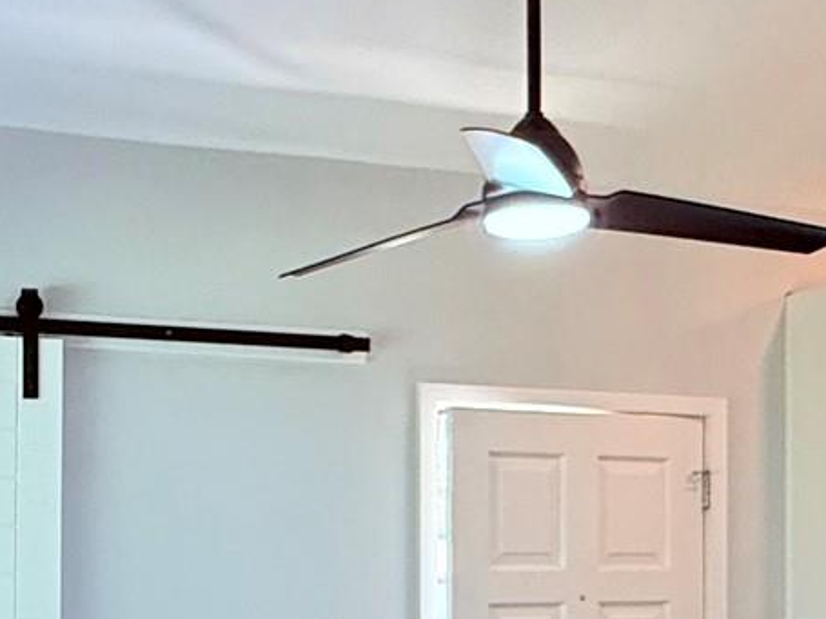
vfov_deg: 22.7
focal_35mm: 63
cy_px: 557
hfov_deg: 30.7
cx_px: 343
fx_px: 1503
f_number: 2.2
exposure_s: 1/120
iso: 320
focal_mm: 2.22
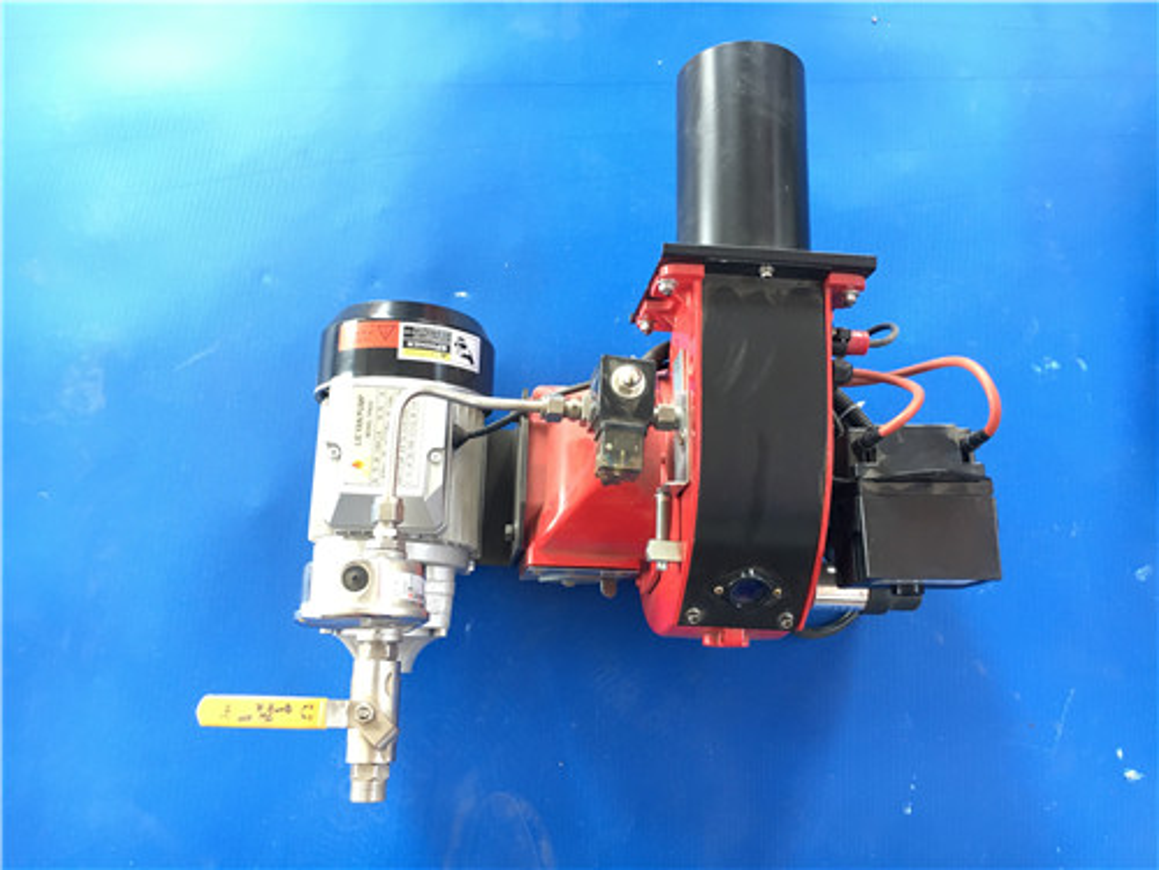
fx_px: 971
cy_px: 435
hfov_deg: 61.7
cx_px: 580
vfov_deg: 48.2
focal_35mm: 29
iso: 100
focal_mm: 4.15
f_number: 2.2
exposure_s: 1/33
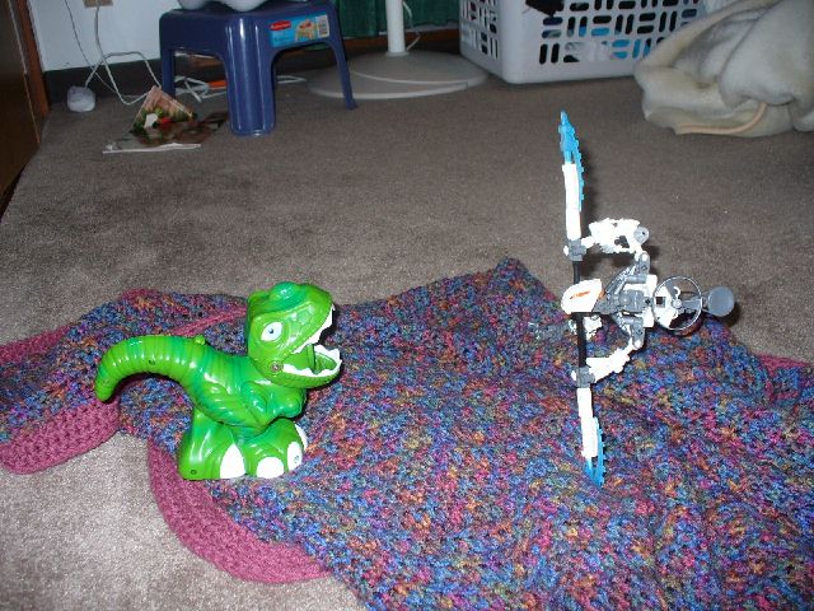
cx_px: 407
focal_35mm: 37
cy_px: 306
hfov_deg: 50.1
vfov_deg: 38.7
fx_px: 870
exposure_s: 1/60
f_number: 2.8
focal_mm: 6.1
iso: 100
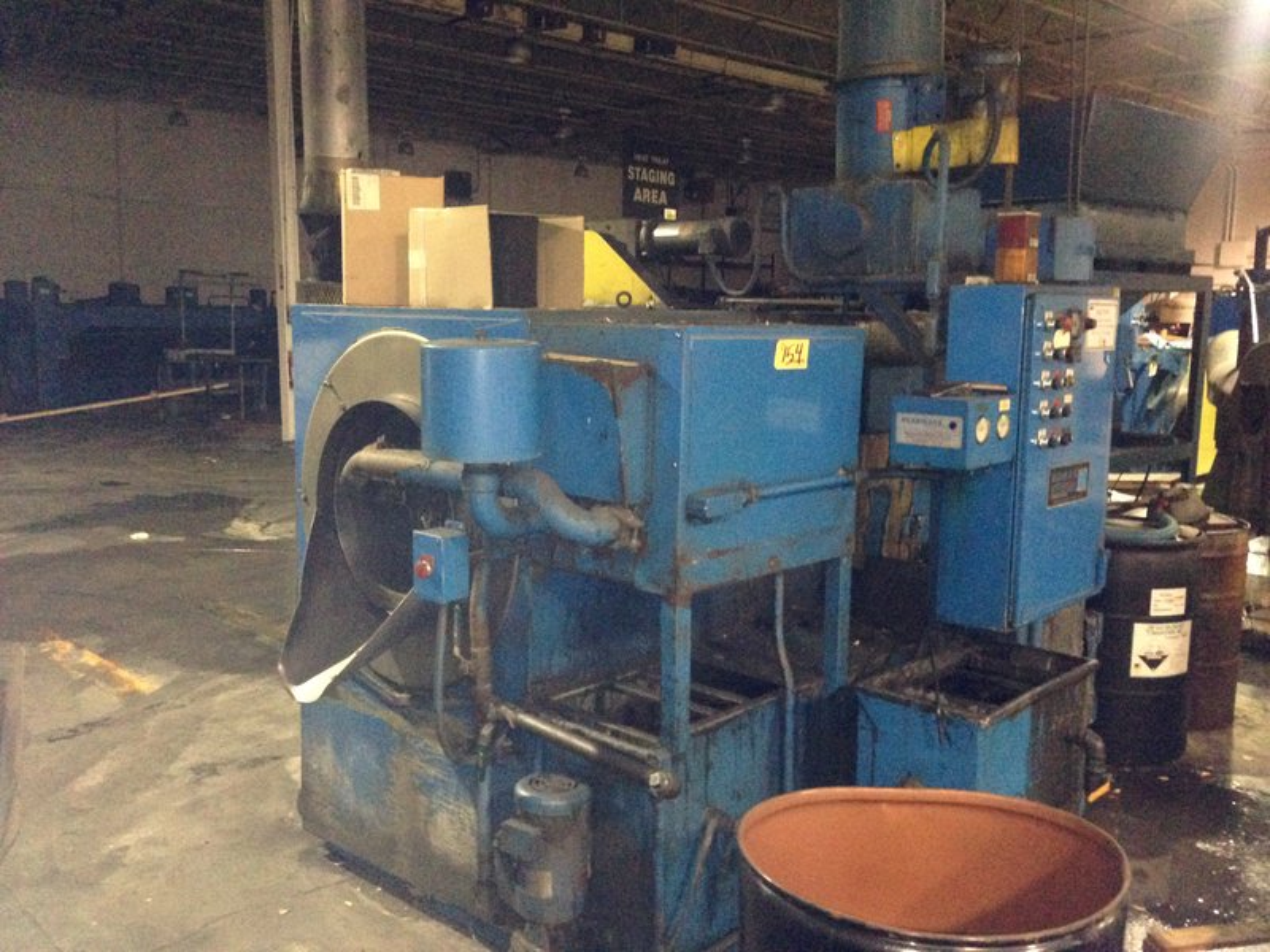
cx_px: 635
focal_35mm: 33
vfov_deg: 42.9
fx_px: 1211
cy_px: 476
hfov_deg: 55.4
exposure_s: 1/16
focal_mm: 4.12
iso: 640
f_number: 2.4
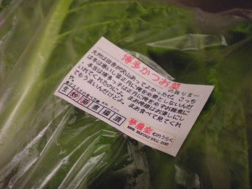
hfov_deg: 43.8
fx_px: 313
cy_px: 91
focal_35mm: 43
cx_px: 128
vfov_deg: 33.6
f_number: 3.5
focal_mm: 7.4
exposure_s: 1/43.1
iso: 800
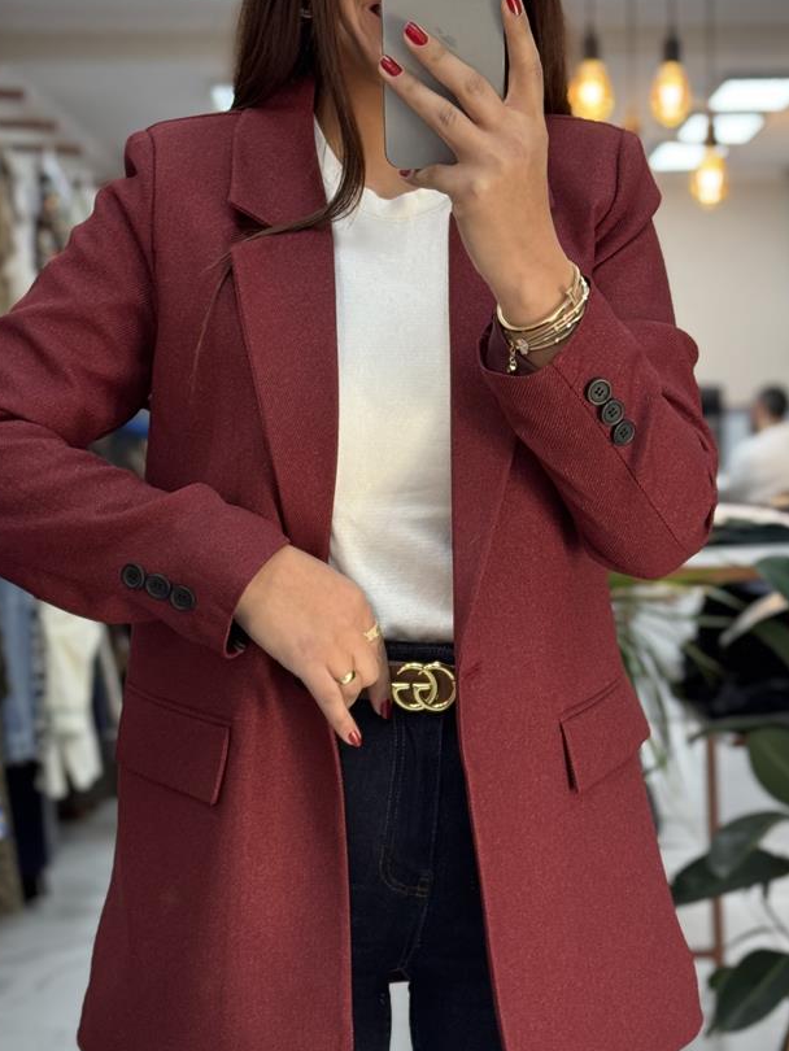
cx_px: 444
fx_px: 2400
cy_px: 525
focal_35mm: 79
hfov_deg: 18.7
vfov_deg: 24.7
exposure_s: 1/50
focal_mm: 6.76
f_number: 1.78
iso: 80
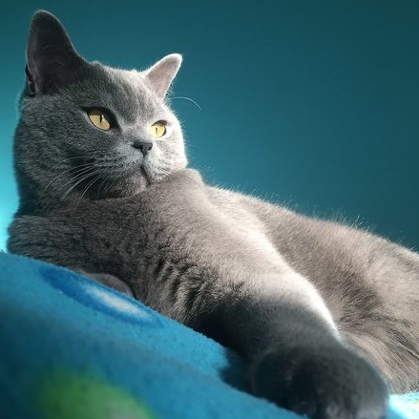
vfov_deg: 47.2
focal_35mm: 35
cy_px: 207
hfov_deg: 47.1
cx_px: 183
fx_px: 479
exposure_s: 1/33
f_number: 2.2
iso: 40
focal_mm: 4.15
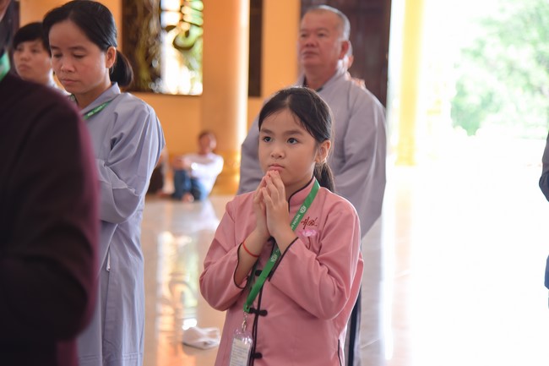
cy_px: 183
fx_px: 1143
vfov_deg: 18.2
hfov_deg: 27.0
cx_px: 274
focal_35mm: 75
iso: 800
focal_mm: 75
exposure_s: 1/160
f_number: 4.5
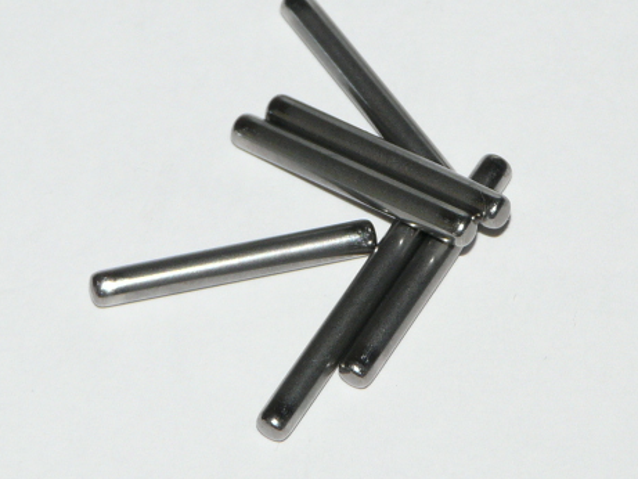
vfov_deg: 5.3
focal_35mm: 279
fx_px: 5144
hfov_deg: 7.1
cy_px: 238
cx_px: 408
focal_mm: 20.6
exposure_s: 1/60
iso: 100
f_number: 3.6
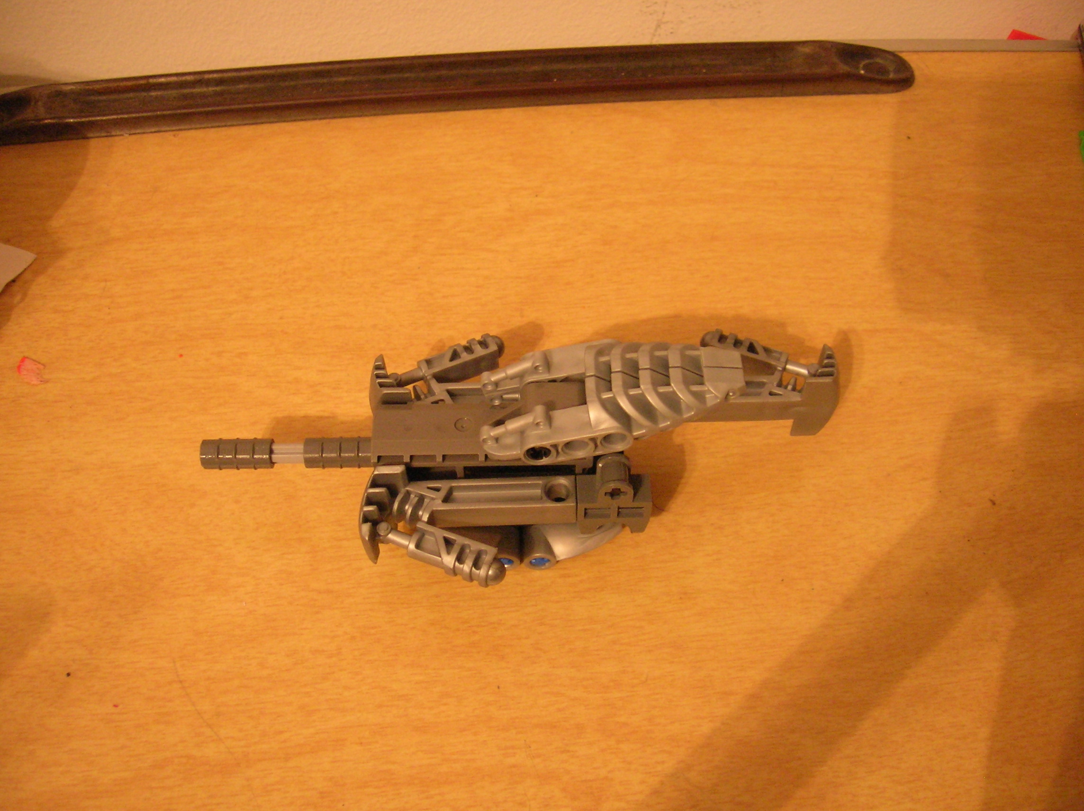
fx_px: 1064
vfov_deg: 41.7
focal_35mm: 34
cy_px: 406
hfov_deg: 54.0
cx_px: 542
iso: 200
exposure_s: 1/3
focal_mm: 5.7
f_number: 2.9
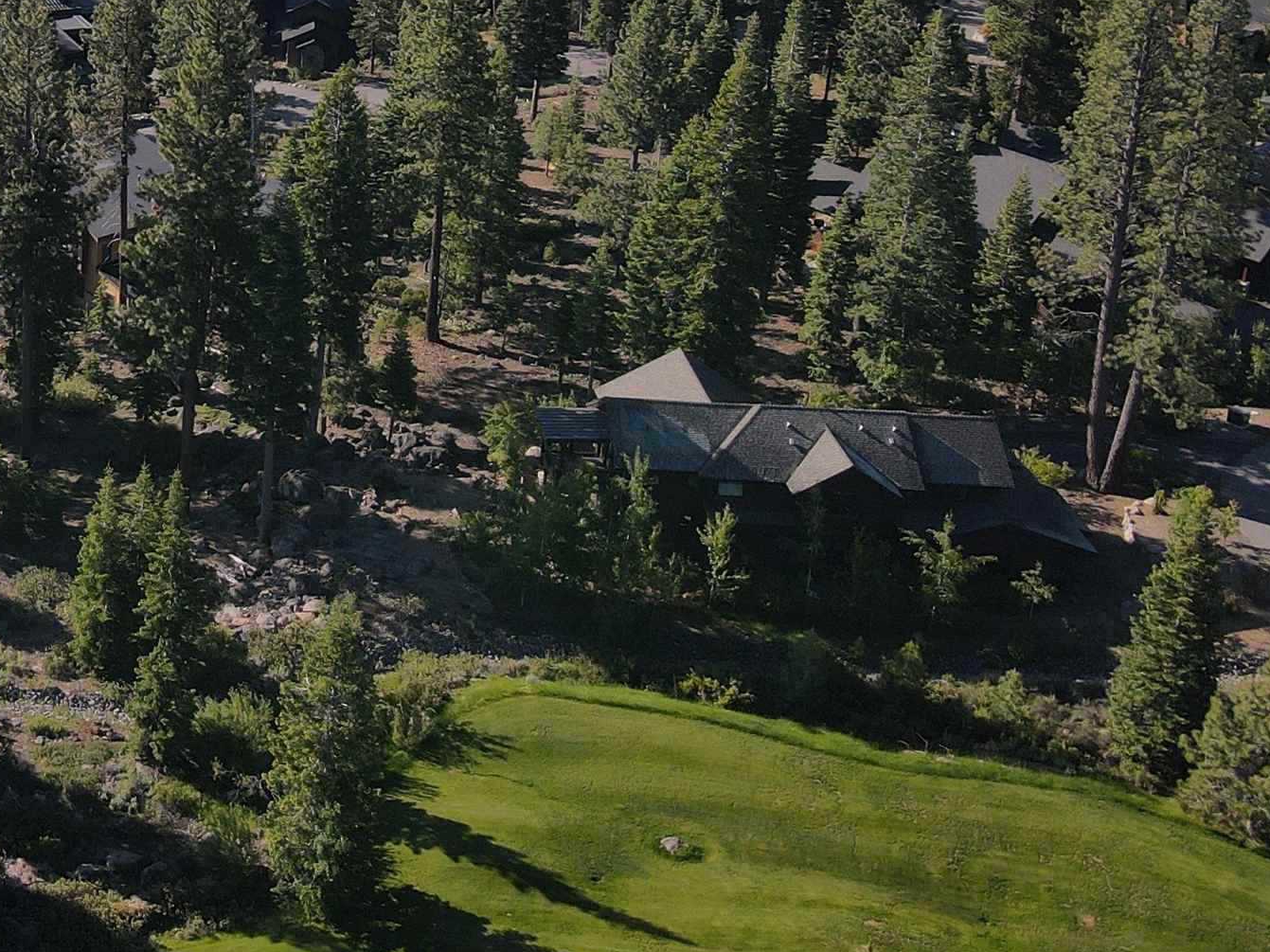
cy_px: -54
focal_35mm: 55
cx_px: -144
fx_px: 2017
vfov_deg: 25.0
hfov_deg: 30.9
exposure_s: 1/640
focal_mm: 4.5
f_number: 2.8
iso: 100
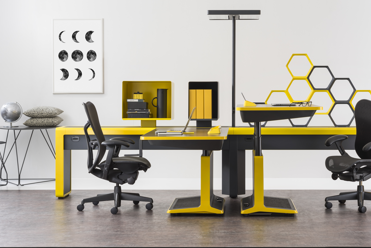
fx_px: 835
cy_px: 89
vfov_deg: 16.8
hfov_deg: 25.0
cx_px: 233
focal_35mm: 81
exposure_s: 1/125
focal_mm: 55
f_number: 10
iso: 100
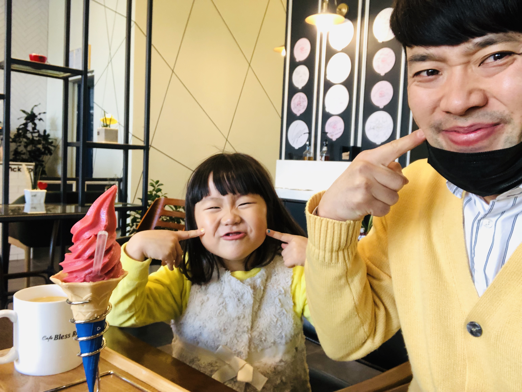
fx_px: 483
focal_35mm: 32
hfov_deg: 56.8
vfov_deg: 44.2
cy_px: 196
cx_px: 261
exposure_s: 1/60
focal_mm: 2.87
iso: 160
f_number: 2.2
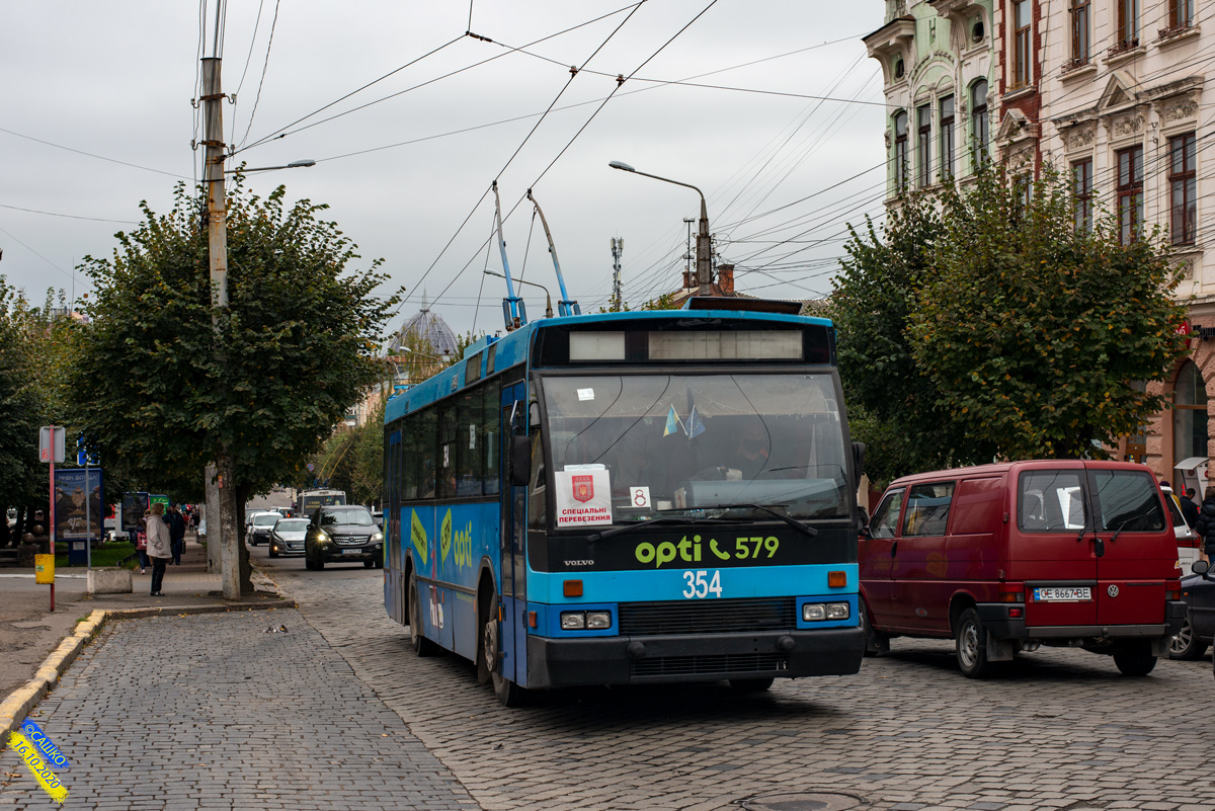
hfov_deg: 39.6
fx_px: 1688
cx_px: 608
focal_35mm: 50
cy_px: 406
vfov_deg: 27.0
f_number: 5.6
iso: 200
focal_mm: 50
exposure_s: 1/640
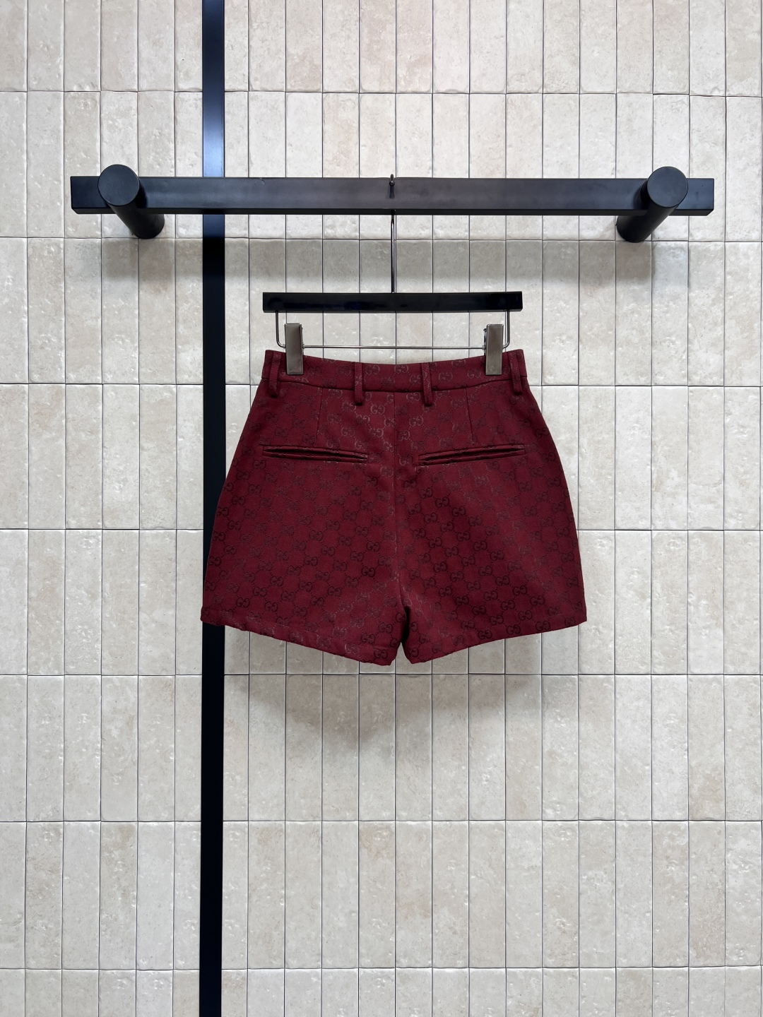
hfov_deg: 53.1
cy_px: 508
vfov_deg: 67.3
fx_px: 764
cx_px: 382
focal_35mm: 26
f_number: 1.5
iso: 32
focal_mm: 5.7
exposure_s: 1/127
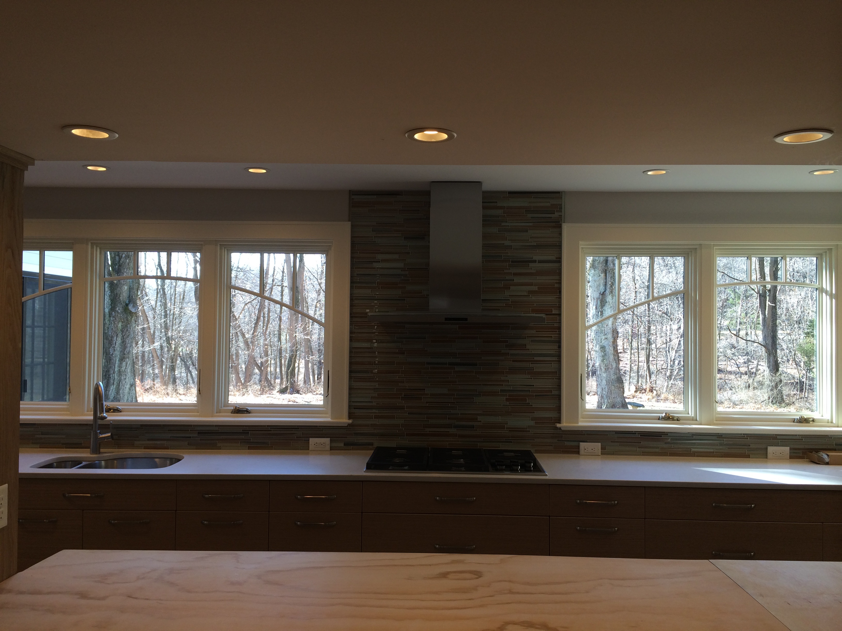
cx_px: 421
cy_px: 316
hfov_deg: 60.0
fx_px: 730
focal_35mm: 30
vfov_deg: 46.8
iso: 40
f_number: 2.2
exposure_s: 1/60
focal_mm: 4.12
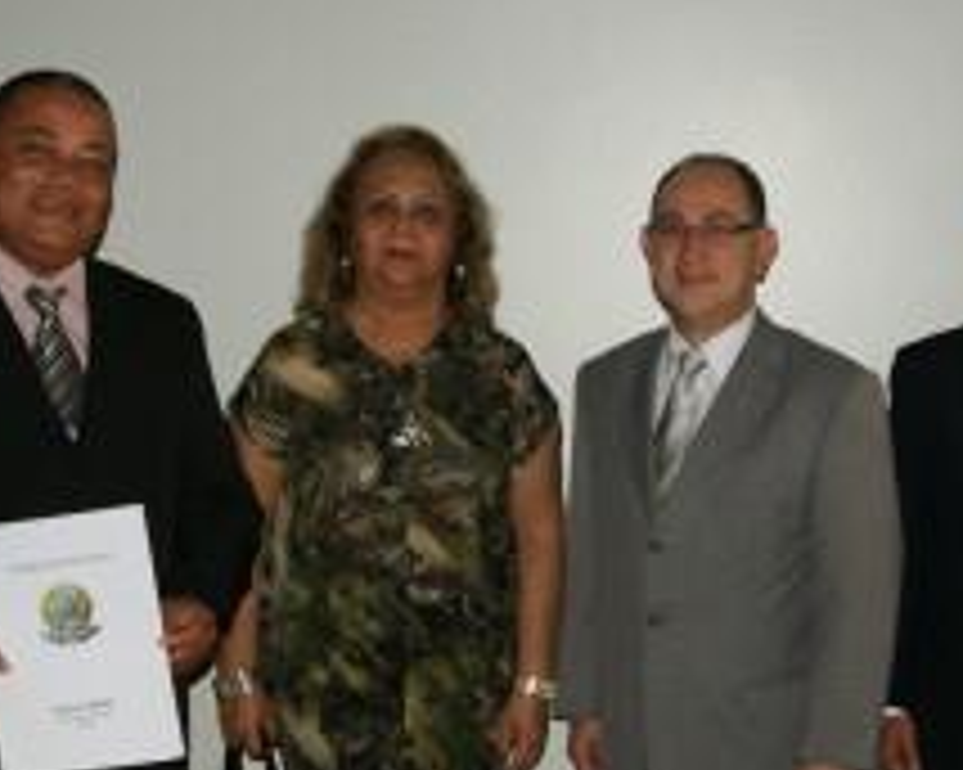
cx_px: 504
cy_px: 615
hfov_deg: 29.1
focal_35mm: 65
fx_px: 1852
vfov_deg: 23.1
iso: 400
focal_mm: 22
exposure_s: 1/60
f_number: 5.6
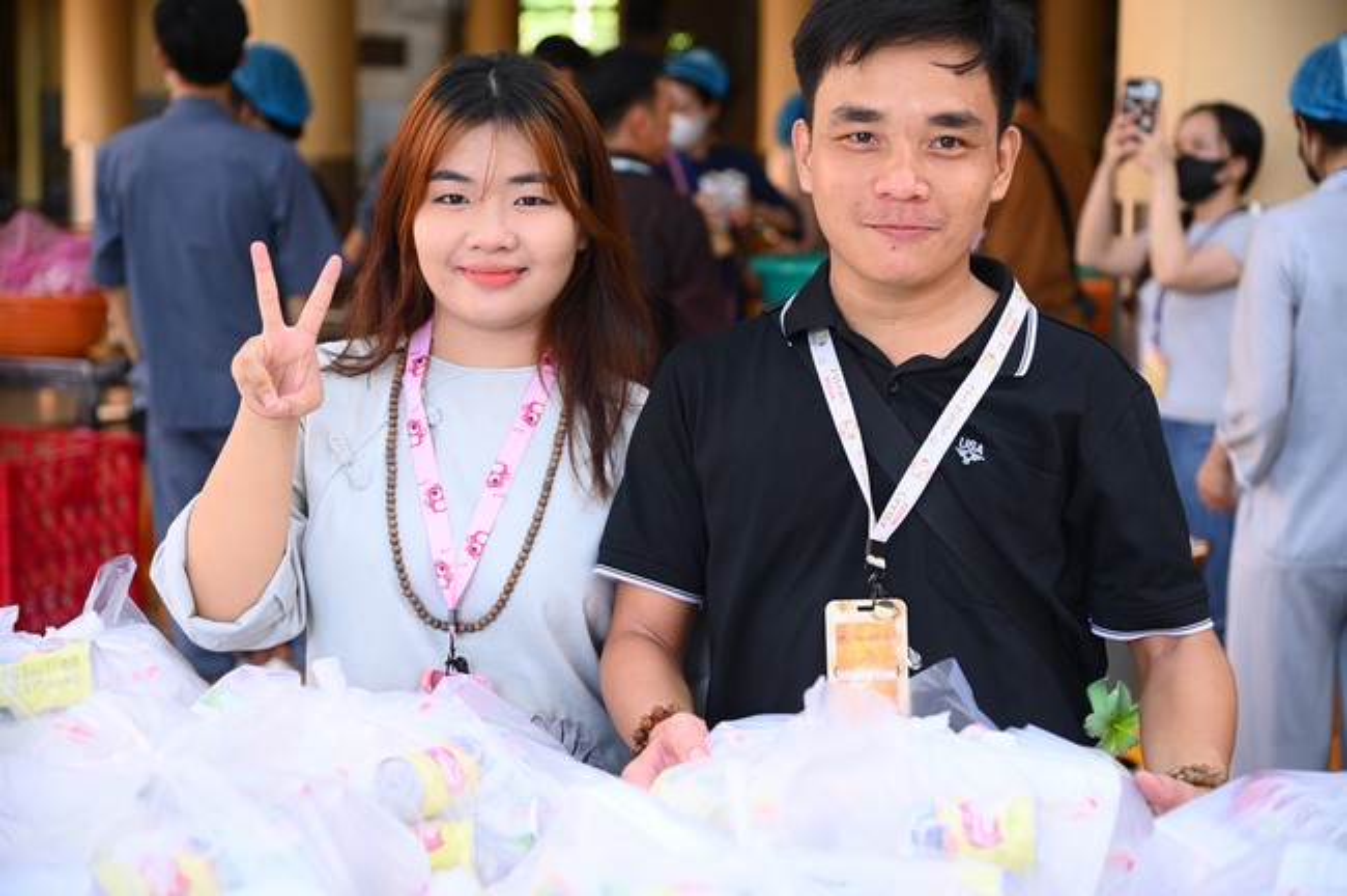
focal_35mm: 75
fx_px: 2803
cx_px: 674
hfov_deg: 27.0
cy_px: 448
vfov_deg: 18.1
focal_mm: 75
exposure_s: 1/160
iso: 500
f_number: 4
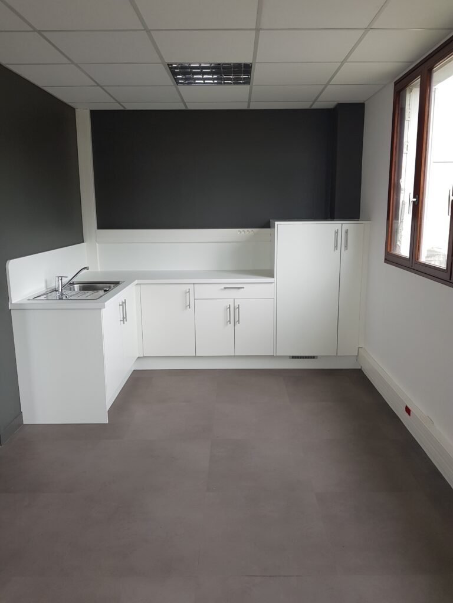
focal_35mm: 26
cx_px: 226
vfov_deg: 67.3
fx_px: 454
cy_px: 302
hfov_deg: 53.1
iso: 50
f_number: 1.7
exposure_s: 1/100
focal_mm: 4.2
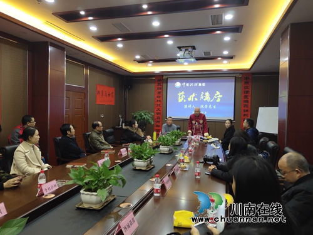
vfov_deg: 48.2
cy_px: 118
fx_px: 262
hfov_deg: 61.7
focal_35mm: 29
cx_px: 156
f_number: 1.8
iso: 190
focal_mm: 4.27
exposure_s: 1/50
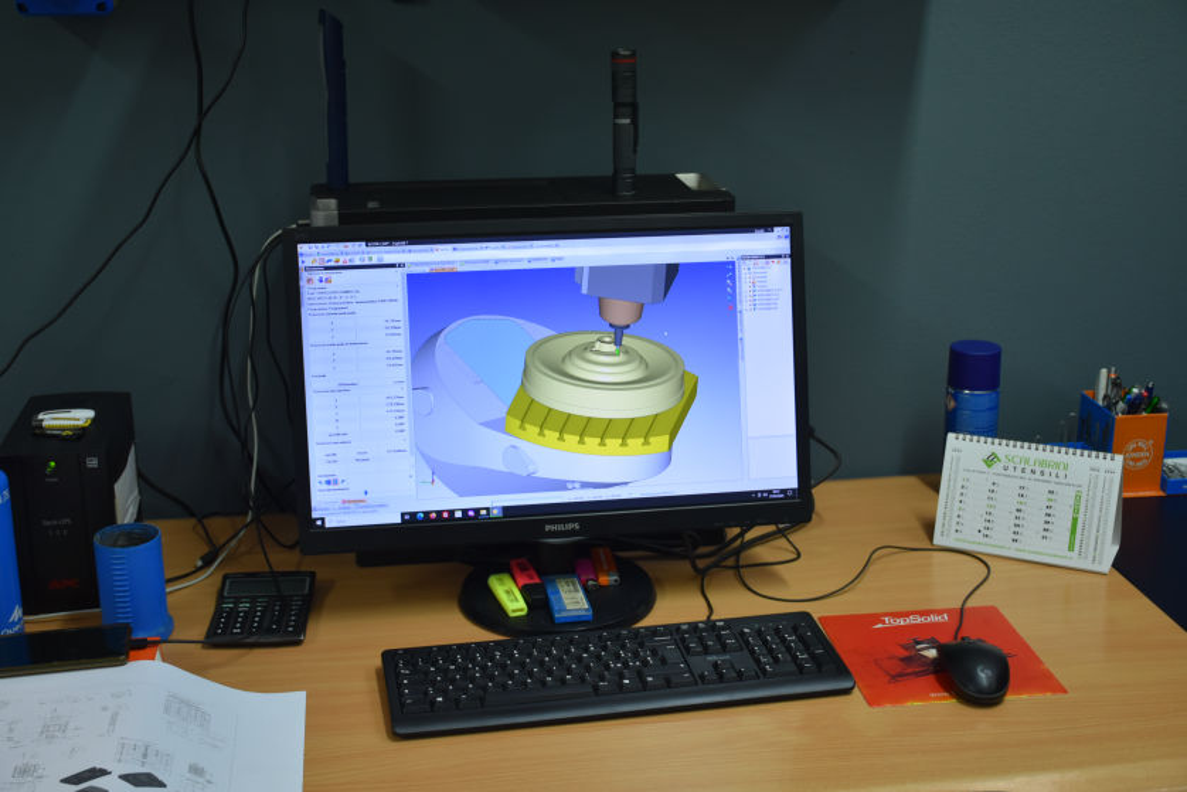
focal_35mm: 48
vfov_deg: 28.1
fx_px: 1583
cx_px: 594
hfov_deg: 41.1
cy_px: 396
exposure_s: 1/60
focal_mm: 32
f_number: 4
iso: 560
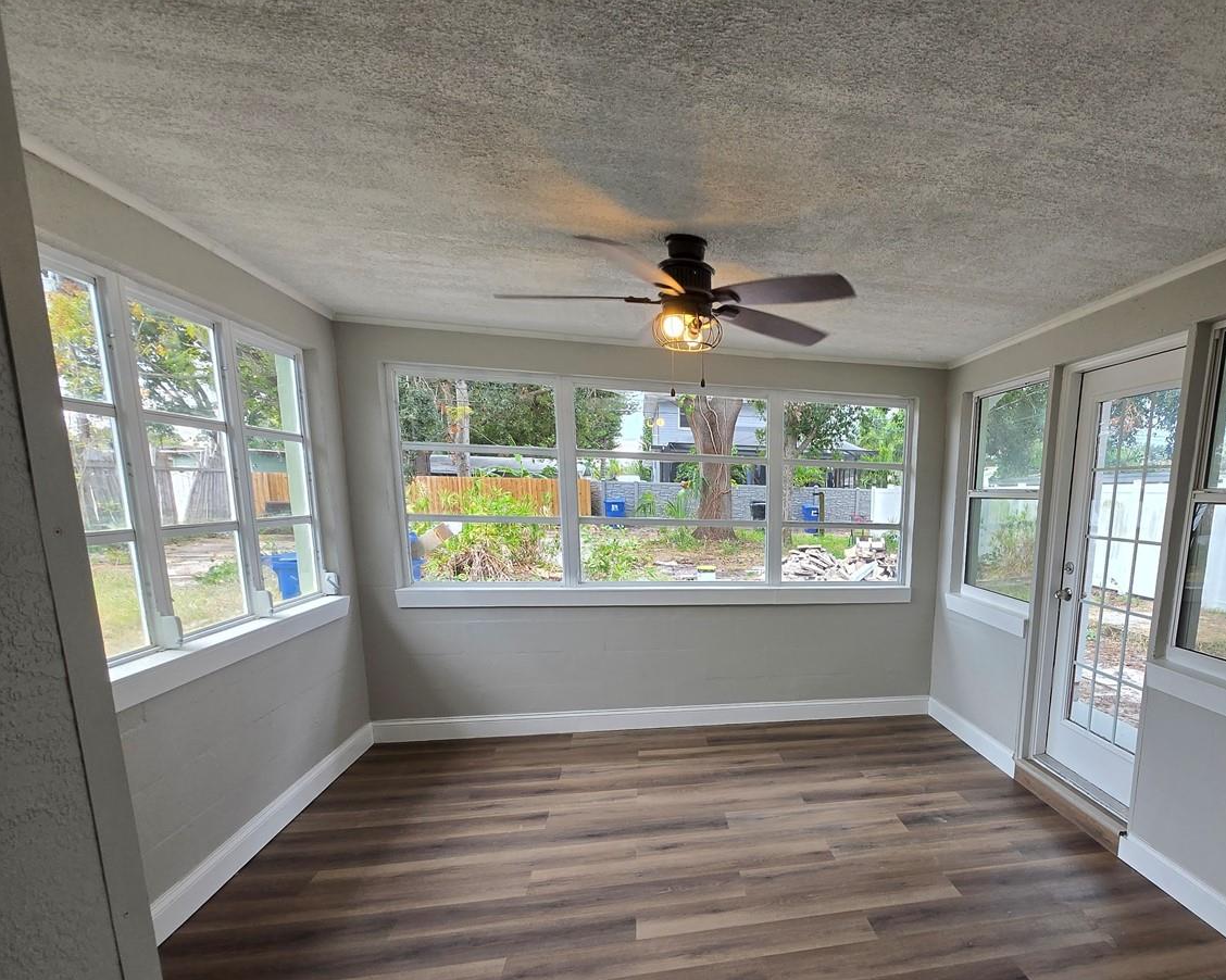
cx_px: 816
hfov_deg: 83.4
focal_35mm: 18
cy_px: 625
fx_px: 653
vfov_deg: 72.3
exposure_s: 1/60
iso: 25
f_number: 2.2
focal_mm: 1.7
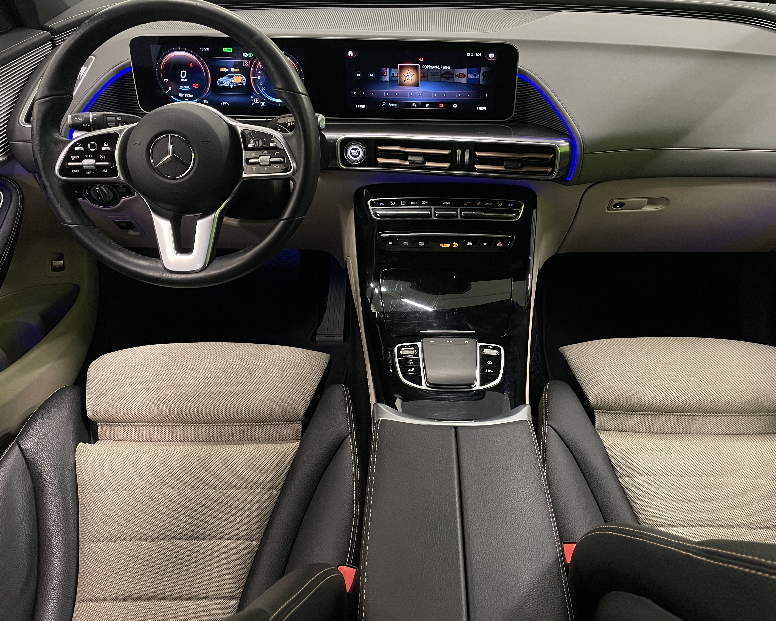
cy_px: 302
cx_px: 424
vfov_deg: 51.5
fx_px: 643
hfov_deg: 62.1
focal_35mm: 28
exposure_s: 1/50
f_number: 1.6
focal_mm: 4.2
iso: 320
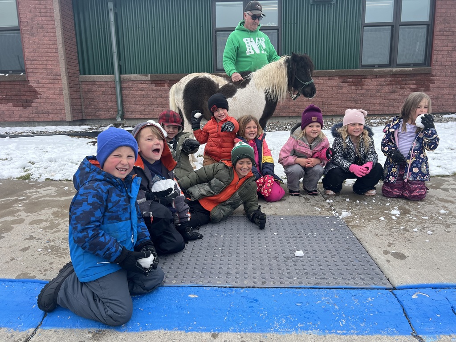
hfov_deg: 67.3
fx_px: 343
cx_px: 228
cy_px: 171
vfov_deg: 53.1
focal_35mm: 26
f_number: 1.5
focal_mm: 5.7
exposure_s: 1/3077
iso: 50
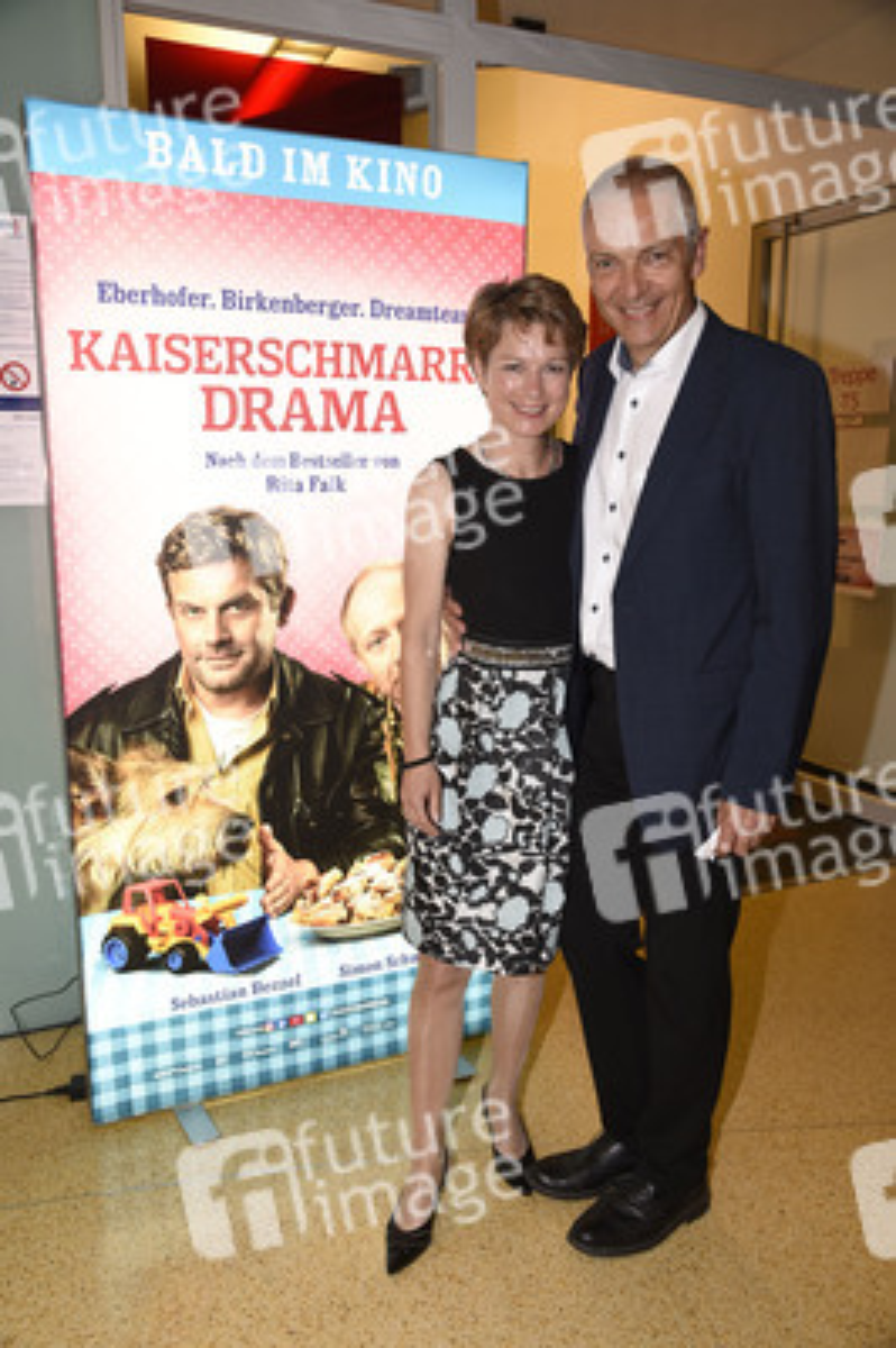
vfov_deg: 65.5
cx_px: 448
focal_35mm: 28
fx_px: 1047
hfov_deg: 46.3
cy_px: 674
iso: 800
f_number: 6.3
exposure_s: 1/50
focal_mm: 28
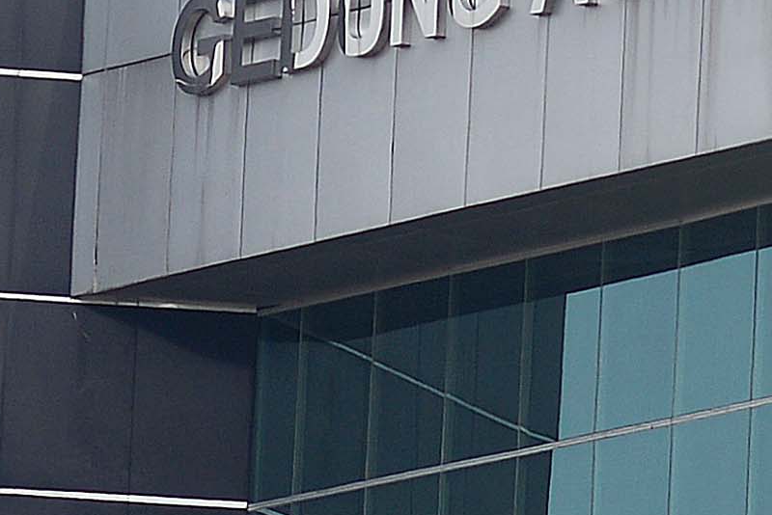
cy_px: 560
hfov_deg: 2.4
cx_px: 2084
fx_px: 18062
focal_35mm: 842
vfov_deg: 1.6
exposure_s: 1/1000
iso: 125
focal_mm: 112
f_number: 4.5
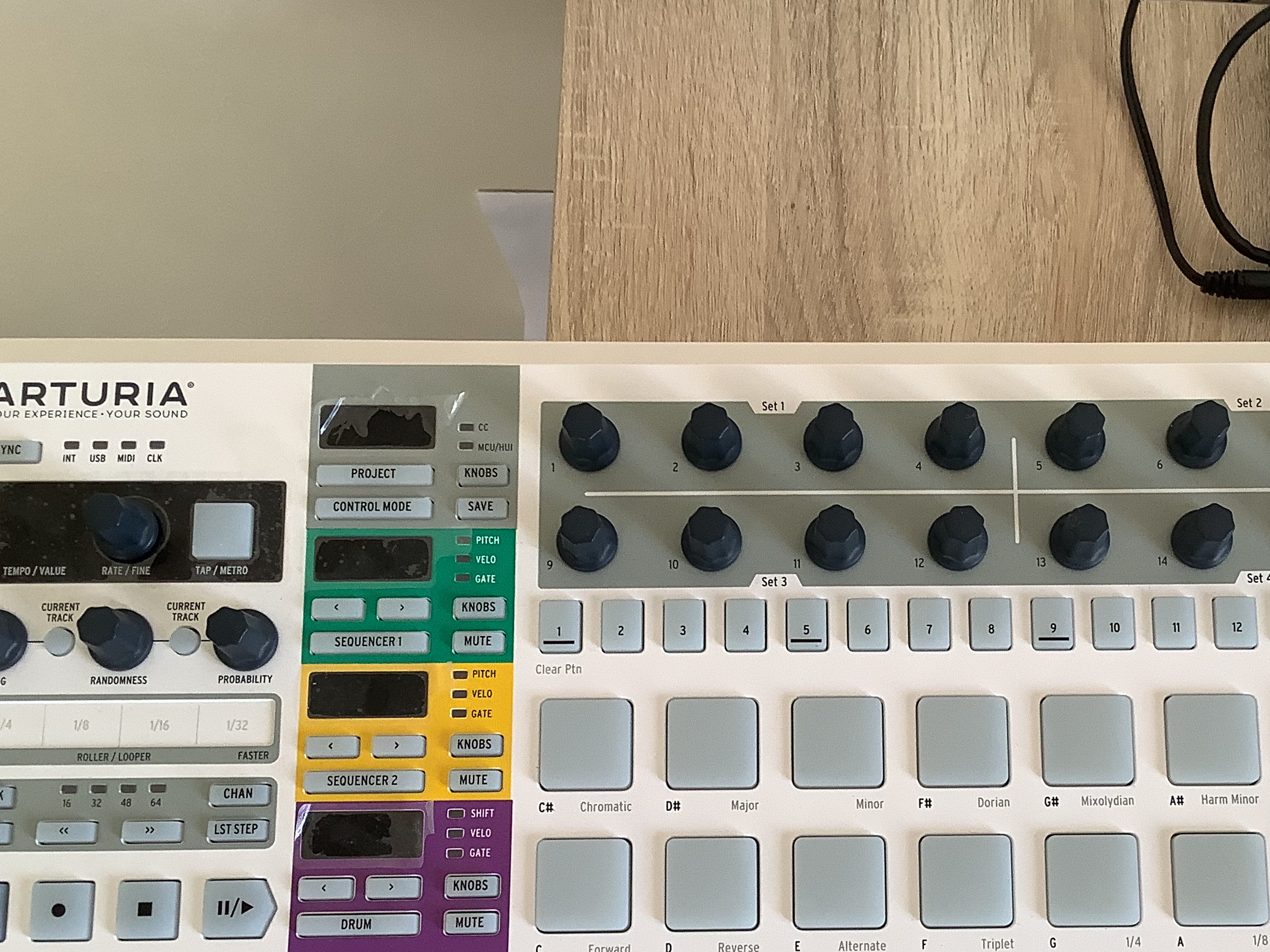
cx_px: 839
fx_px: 1724
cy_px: 672
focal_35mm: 47
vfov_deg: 30.5
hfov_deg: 40.0
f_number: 2.4
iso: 64
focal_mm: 3.3
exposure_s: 1/60
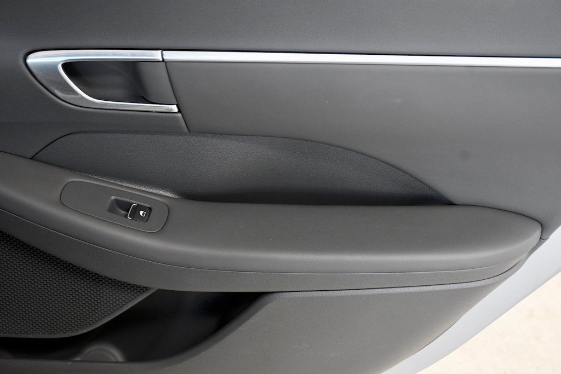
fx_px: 1122
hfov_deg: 28.1
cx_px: 280
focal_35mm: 72
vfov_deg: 18.9
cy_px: 187
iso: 2500
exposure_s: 1/160
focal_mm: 48
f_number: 6.3
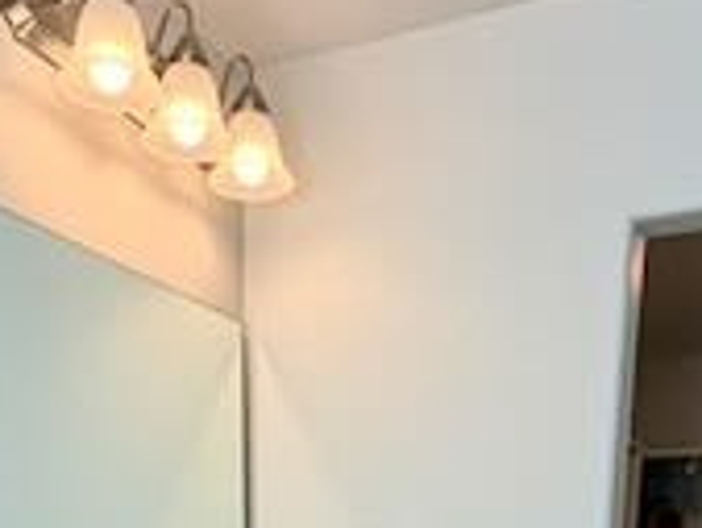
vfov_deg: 20.7
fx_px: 1076
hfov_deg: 36.1
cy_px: 906
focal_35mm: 53
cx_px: 316
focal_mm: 2.22
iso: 50
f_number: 2.2
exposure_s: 1/120
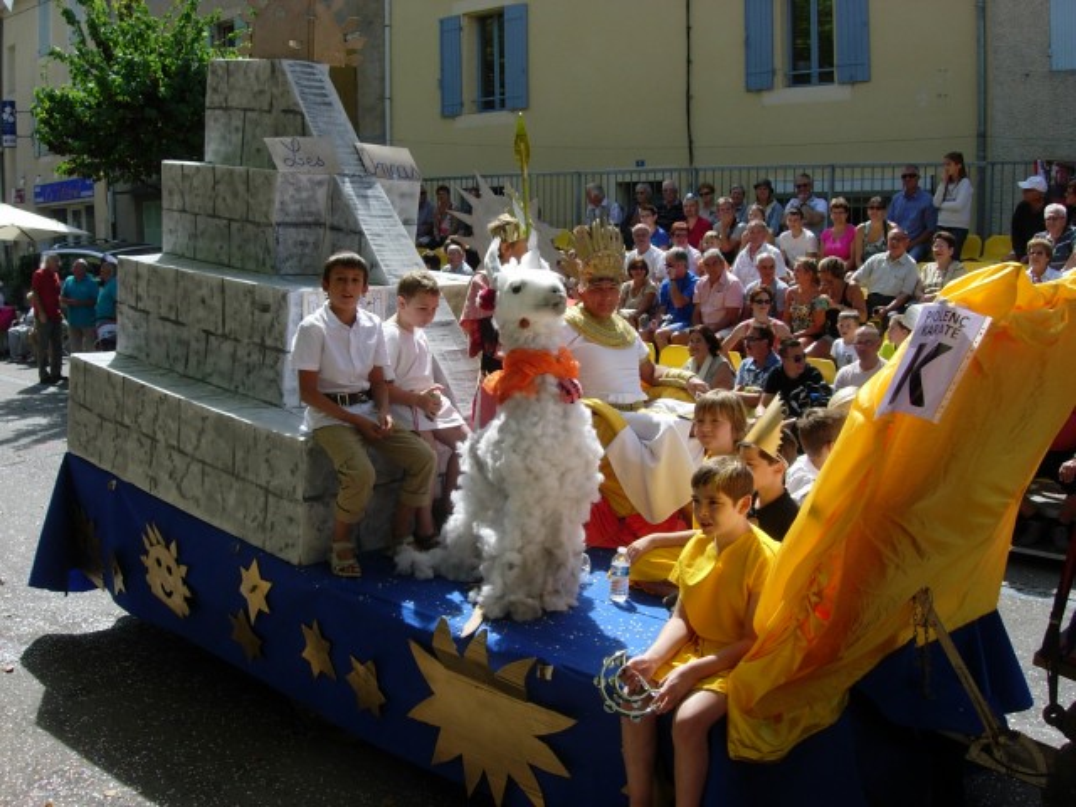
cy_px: 404
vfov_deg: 37.7
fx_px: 1181
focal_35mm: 38
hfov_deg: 49.0
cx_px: 538
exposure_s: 1/430
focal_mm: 7.8
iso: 64
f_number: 4.8
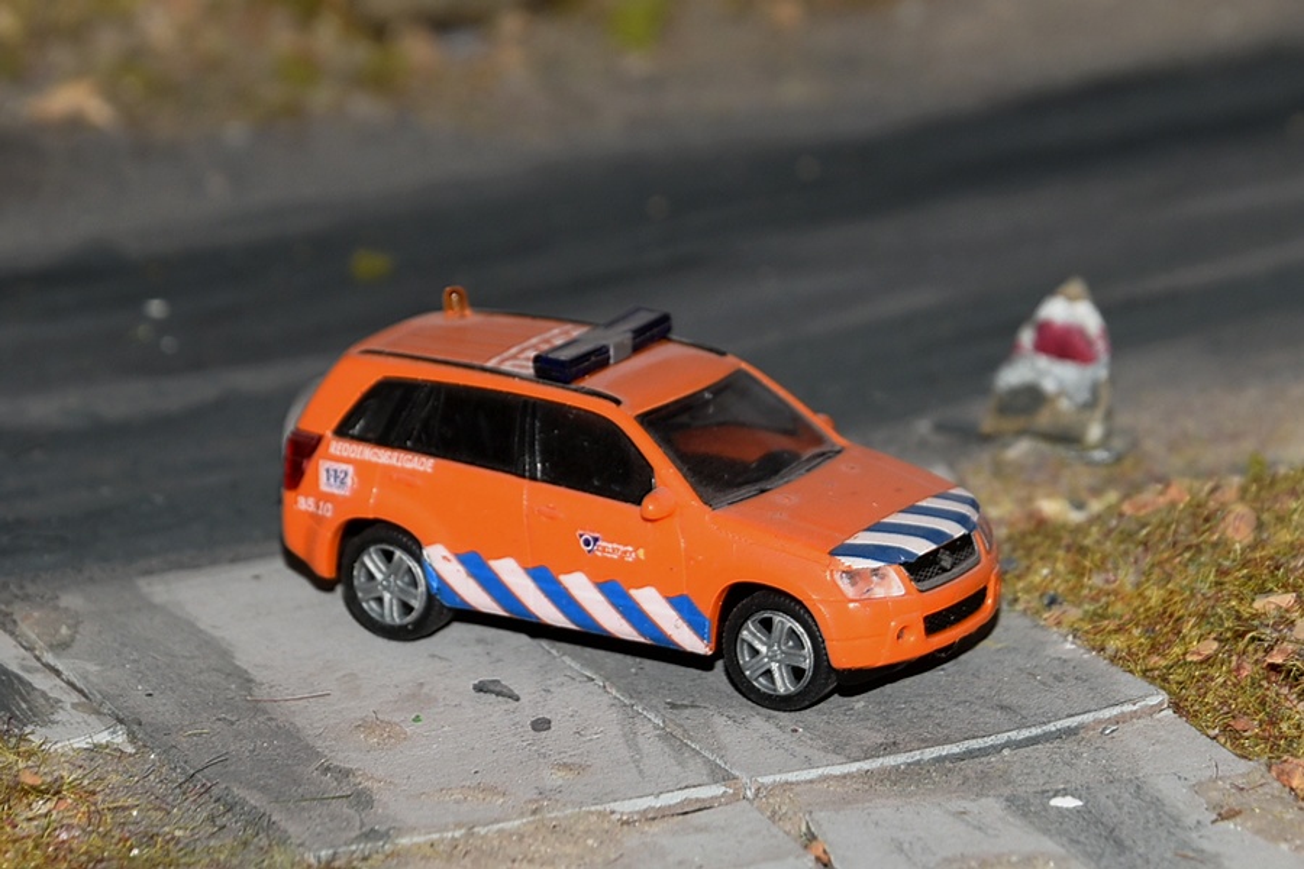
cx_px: 652
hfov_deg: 17.1
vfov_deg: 11.4
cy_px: 434
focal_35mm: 120
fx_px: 4346
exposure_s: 1/125
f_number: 8
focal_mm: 80
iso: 100
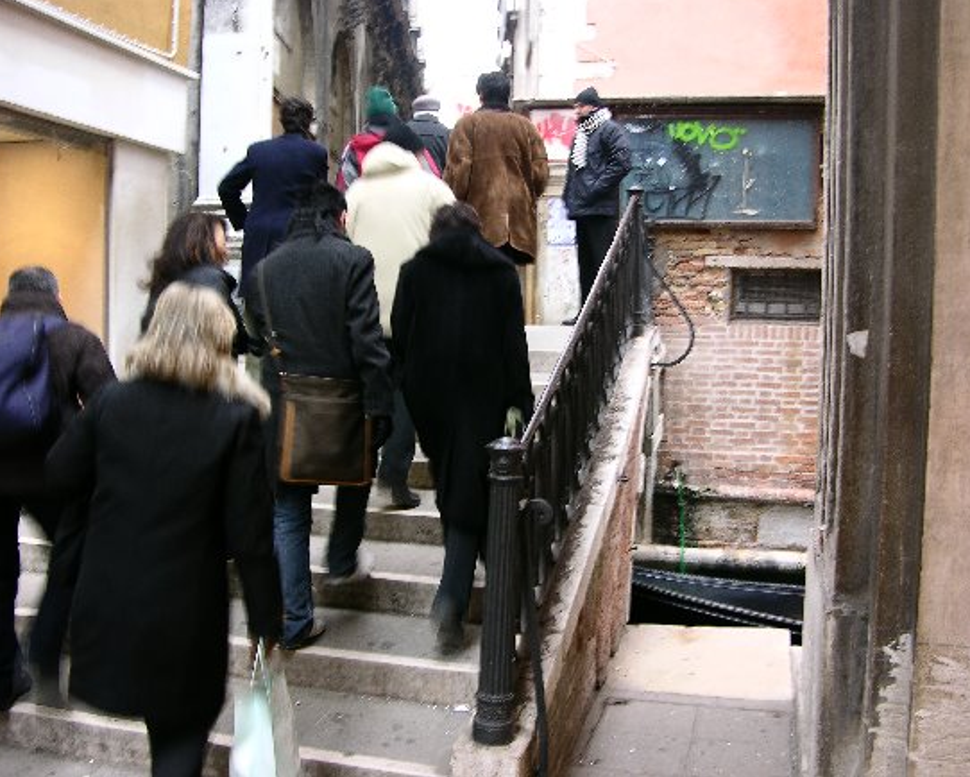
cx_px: 482
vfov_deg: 40.2
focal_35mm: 37
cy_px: 385
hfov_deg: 49.1
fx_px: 1063
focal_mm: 8.9
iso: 50
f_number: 2.8
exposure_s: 1/11.2
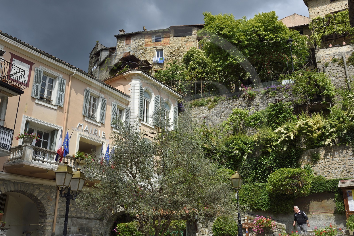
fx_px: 344
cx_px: 177
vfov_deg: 37.8
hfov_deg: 54.5
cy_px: 118
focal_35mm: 35
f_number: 13
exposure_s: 1/200
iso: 200
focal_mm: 35
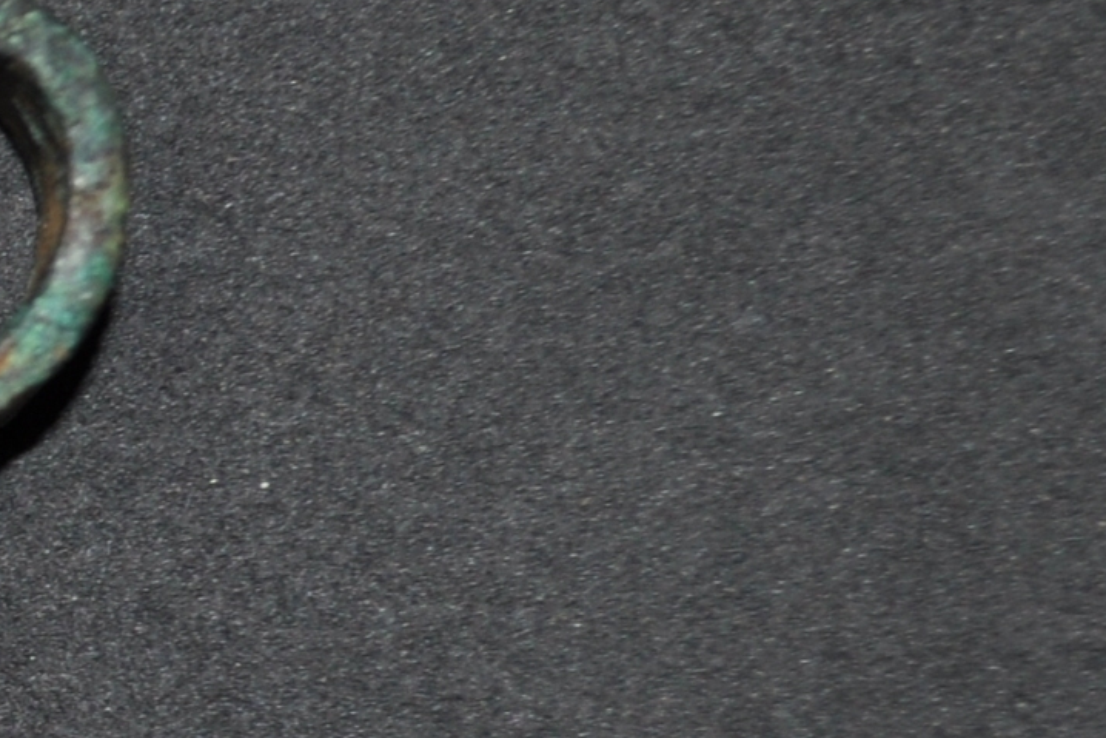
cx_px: -1251
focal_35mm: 250
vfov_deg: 5.5
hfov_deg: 7.8
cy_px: 508
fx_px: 7693
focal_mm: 35
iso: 200
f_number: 5.6
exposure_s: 1/125
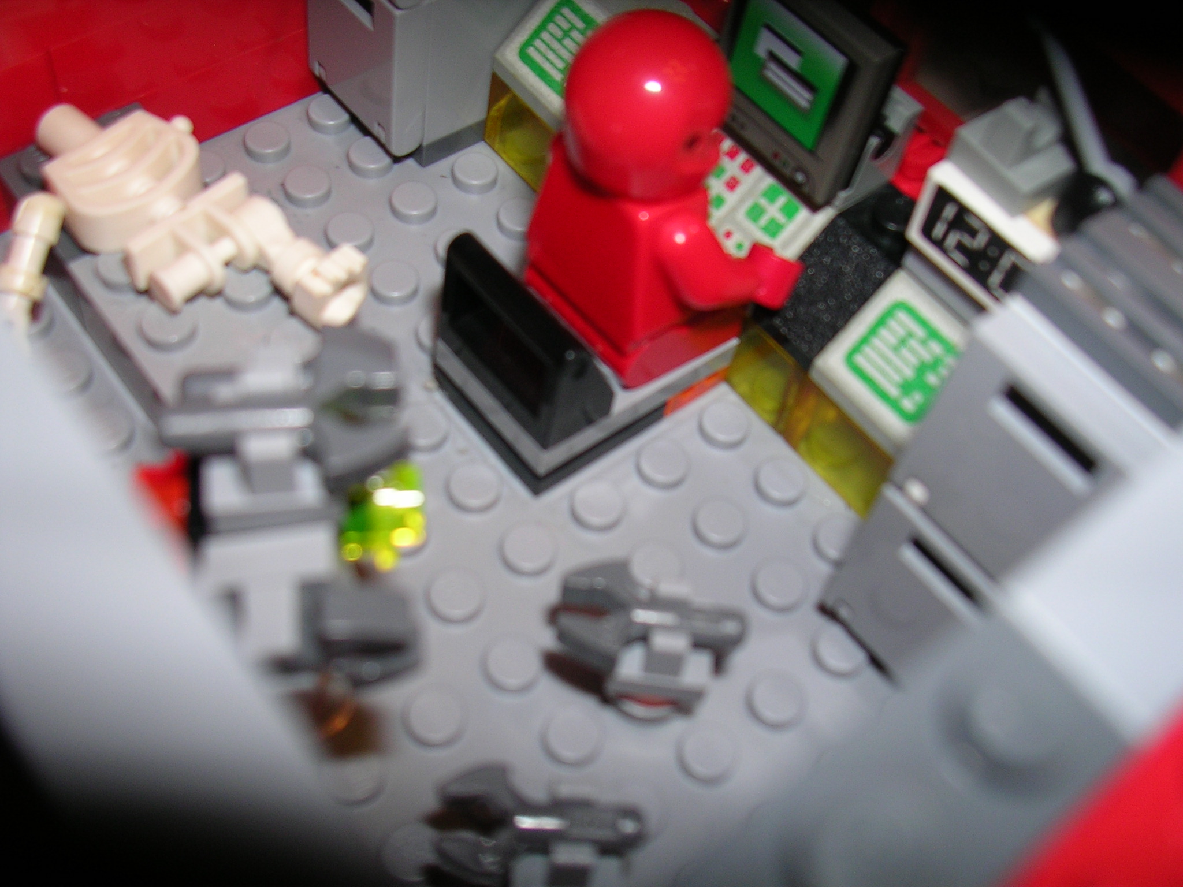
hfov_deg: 49.0
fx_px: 1299
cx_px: 592
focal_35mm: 38
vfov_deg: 37.7
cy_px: 444
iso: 50
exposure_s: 1/60.1
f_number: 2.8
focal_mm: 5.8
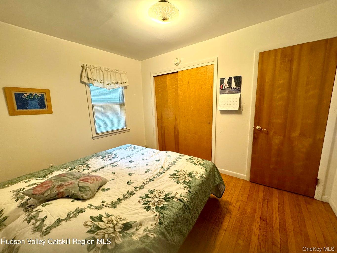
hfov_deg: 102.1
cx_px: 168
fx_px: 136
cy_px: 126
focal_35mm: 14
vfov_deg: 85.7
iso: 250
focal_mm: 2.22
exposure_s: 1/120
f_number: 2.2
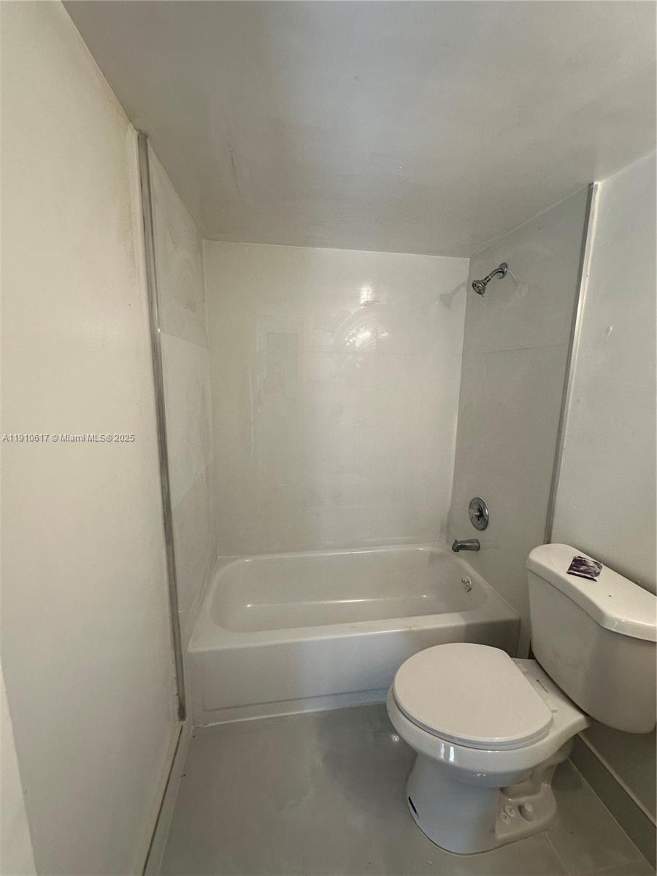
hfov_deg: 85.7
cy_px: 438
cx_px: 328
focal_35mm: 14
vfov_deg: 102.1
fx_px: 354
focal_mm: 2.22
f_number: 2.2
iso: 125
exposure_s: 1/120
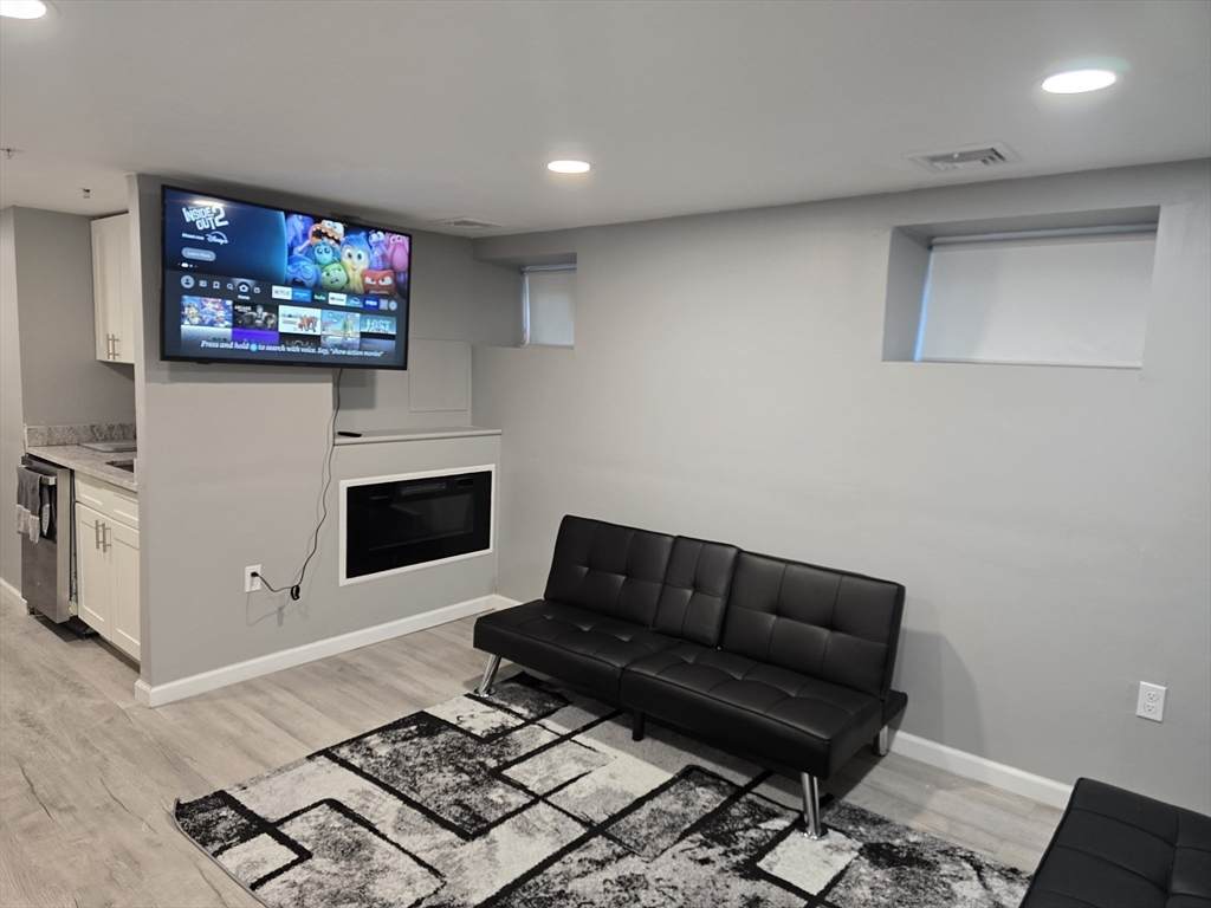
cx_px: 606
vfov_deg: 58.9
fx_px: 805
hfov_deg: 73.9
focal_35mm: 23
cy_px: 454
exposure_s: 1/120
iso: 320
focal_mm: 6.3
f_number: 1.7
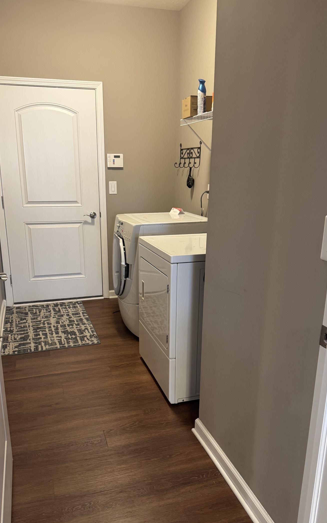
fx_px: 399
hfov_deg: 44.5
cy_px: 286
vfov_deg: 66.3
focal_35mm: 28
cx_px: 144
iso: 320
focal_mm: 6.76
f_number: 1.78
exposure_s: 1/60
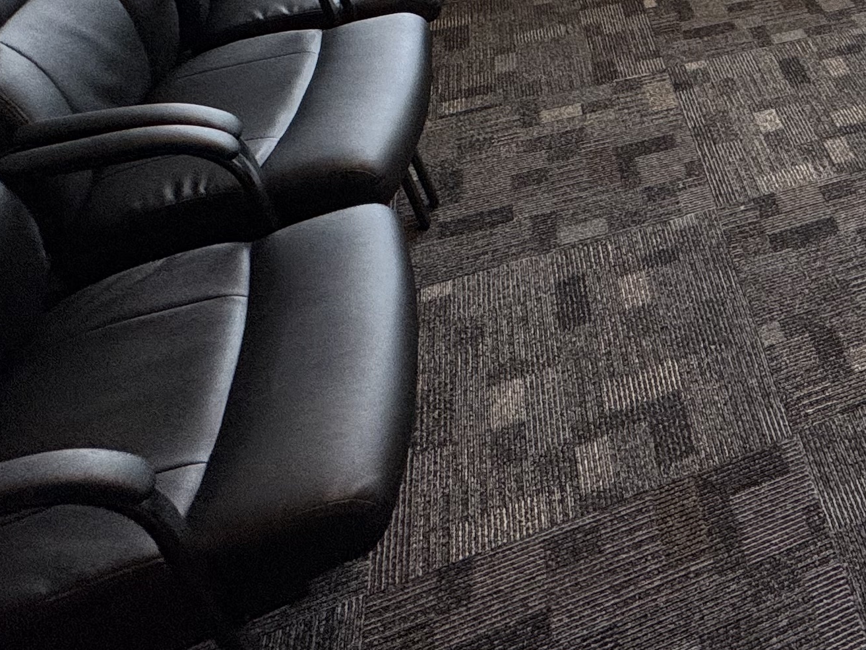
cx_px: 998
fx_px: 1076
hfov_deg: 35.9
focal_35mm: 43
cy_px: -291
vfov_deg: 26.0
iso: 125
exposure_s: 1/120
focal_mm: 2.22
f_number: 2.2
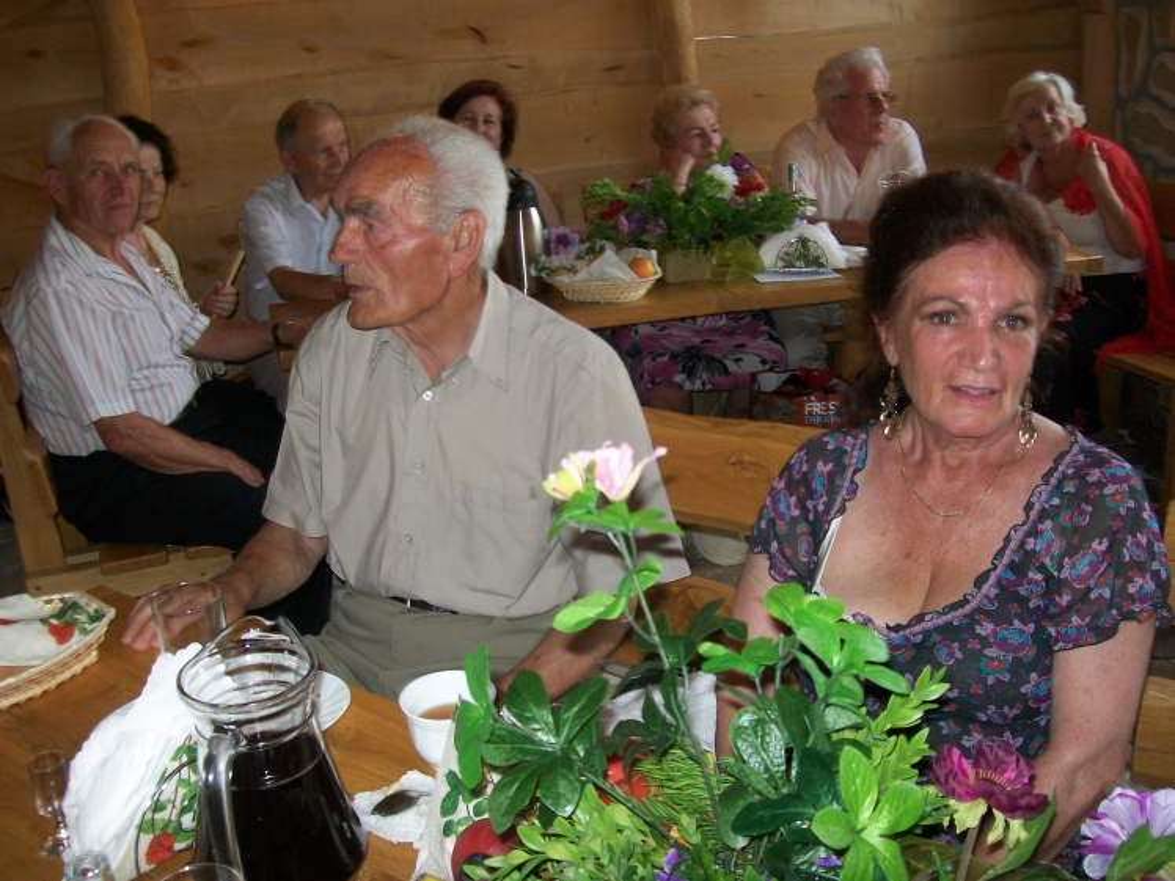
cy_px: 440
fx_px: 1222
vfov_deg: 39.7
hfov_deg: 51.4
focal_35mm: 36
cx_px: 588
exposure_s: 1/30
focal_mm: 6
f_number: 2.7
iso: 80
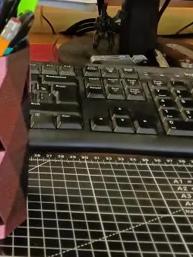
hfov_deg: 20.6
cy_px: 12
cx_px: -20
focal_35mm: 68
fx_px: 505
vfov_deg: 27.2
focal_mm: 4.05
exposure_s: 1/100
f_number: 1.8
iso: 1250
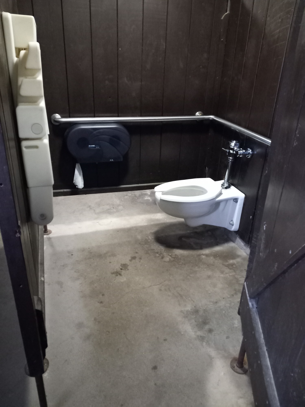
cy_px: 204
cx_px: 152
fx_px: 317
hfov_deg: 51.4
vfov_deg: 65.3
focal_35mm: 27
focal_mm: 3.94
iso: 1000
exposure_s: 1/20
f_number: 1.8
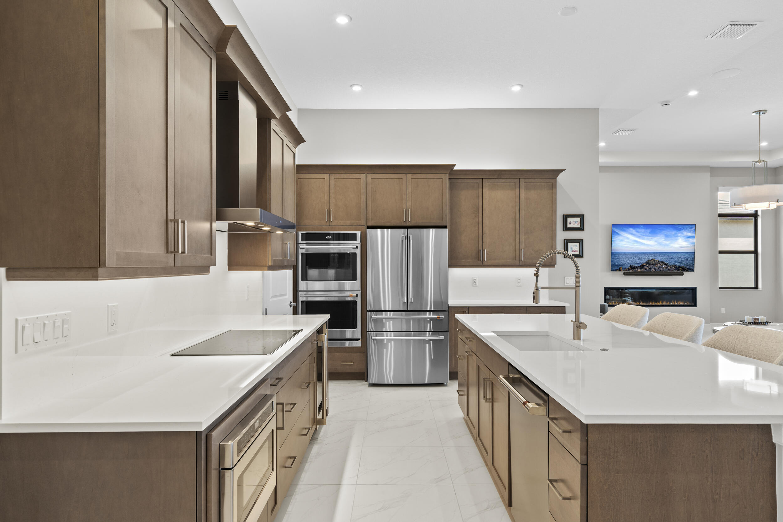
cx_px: 392
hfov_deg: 81.2
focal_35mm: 21
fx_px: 457
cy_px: 261
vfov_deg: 59.5
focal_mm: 21
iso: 400
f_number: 9
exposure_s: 1/5
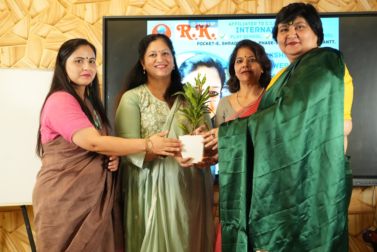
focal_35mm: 47
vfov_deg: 28.7
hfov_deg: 41.9
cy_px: 127
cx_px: 189
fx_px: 492
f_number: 5.6
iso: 10000
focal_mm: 46
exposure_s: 1/250
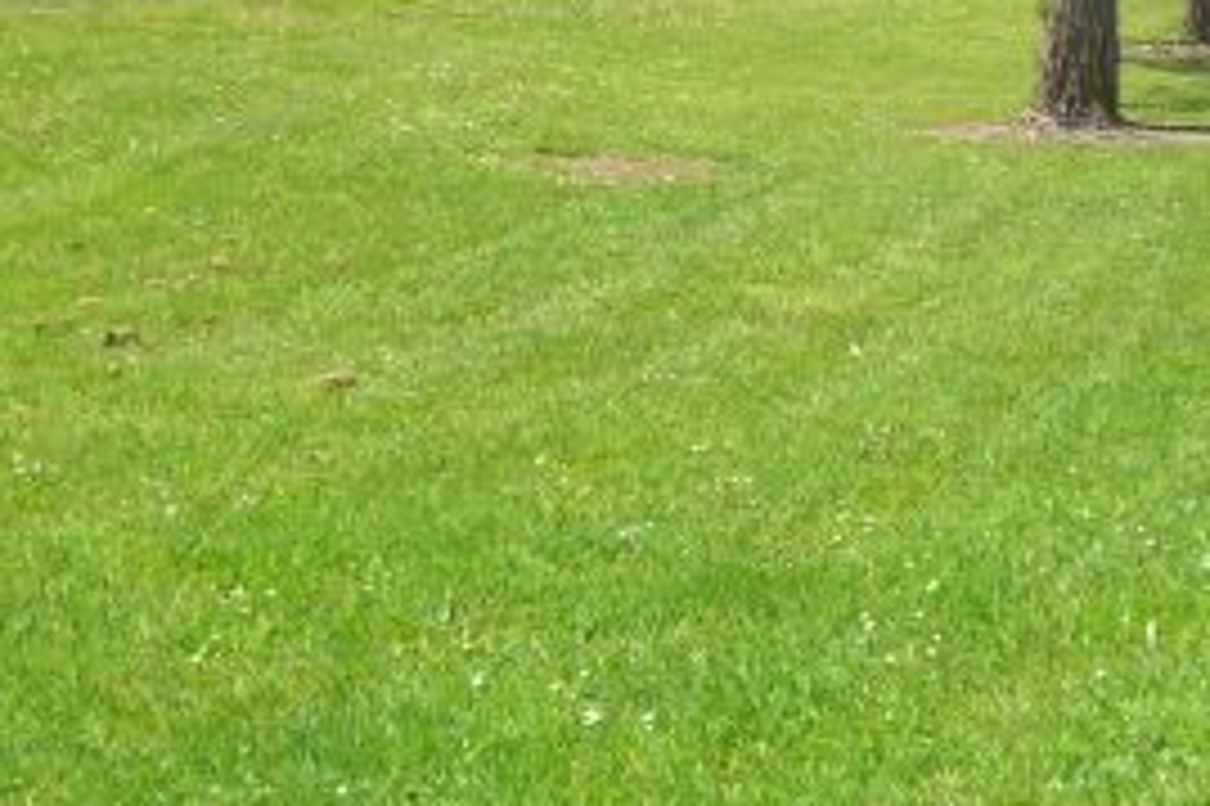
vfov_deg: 14.5
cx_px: 1003
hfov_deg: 21.4
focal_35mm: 94
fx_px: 3157
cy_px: 171
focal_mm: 7.9
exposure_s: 1/320
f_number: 4
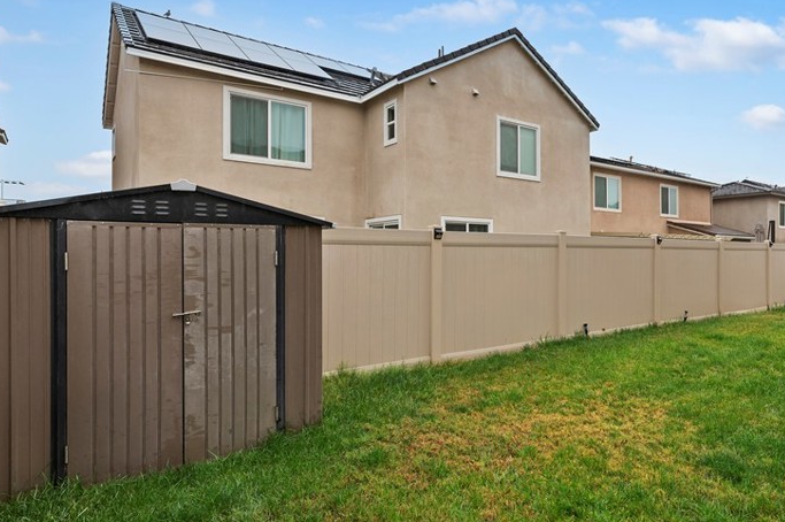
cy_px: 274
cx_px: 521
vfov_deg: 53.0
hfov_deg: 71.7
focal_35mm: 24
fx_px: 523
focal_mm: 16
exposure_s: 1/160
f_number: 10
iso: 500
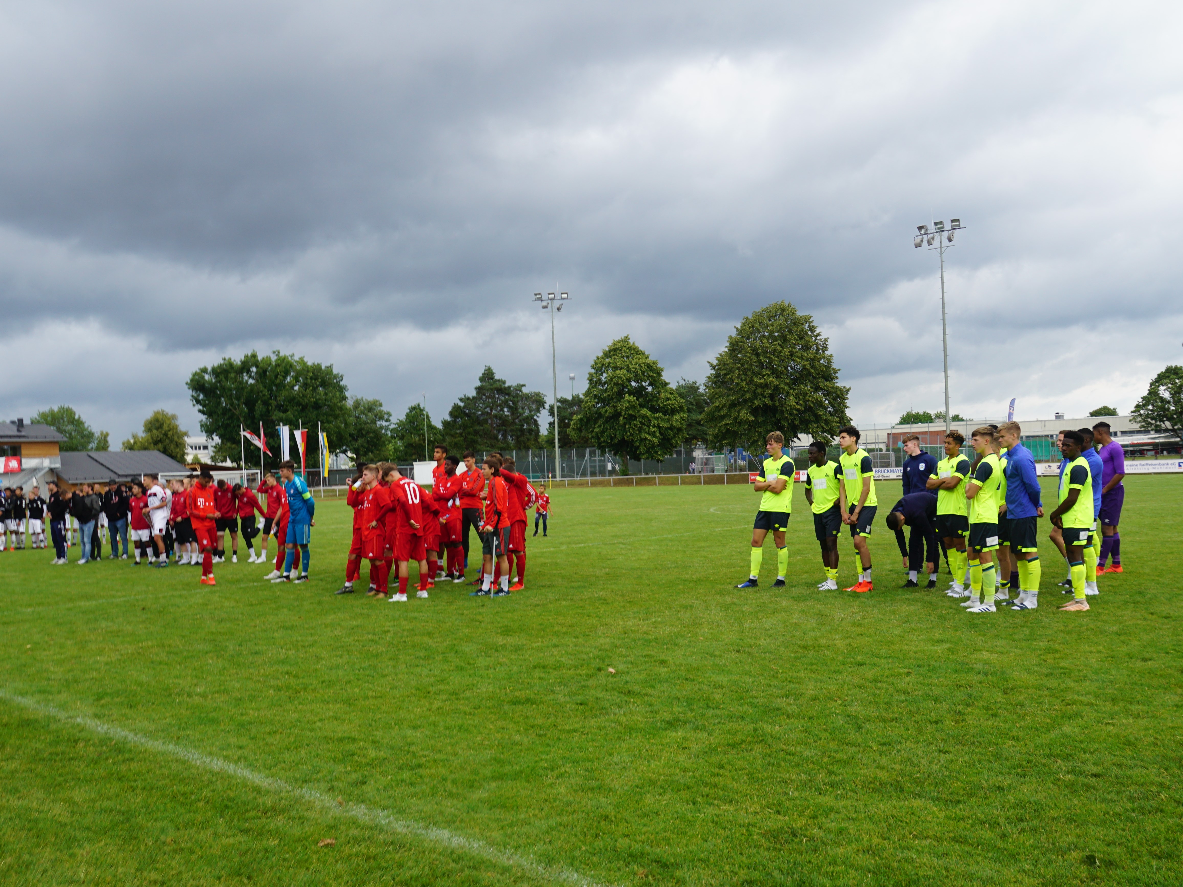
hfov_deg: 59.8
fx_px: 1025
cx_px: 514
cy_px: 503
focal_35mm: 30
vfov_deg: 46.7
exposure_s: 1/100
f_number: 5.6
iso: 100
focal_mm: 16
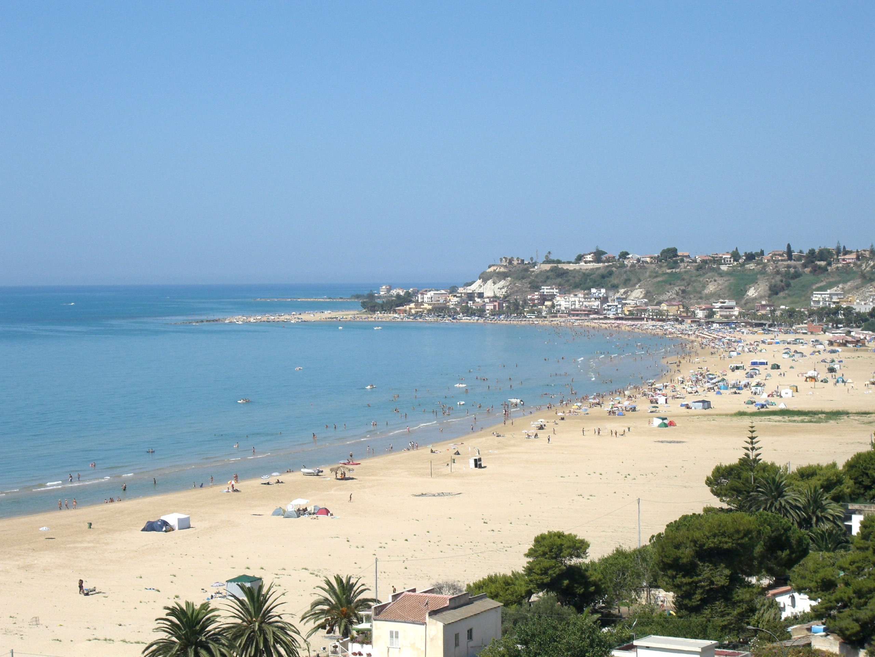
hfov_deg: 24.4
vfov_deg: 18.4
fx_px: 2022
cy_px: 328
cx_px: 438
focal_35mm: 80
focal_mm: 16.6
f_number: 12
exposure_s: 1/160
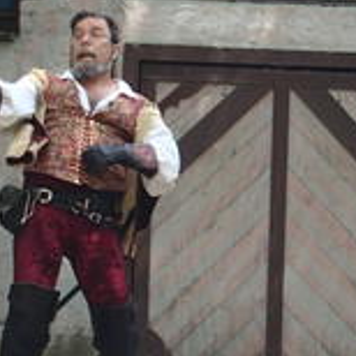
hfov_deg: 14.3
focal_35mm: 119
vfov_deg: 14.6
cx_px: 386
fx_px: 1385
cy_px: 120
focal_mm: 8.4
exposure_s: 1/100
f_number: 4.5
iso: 100
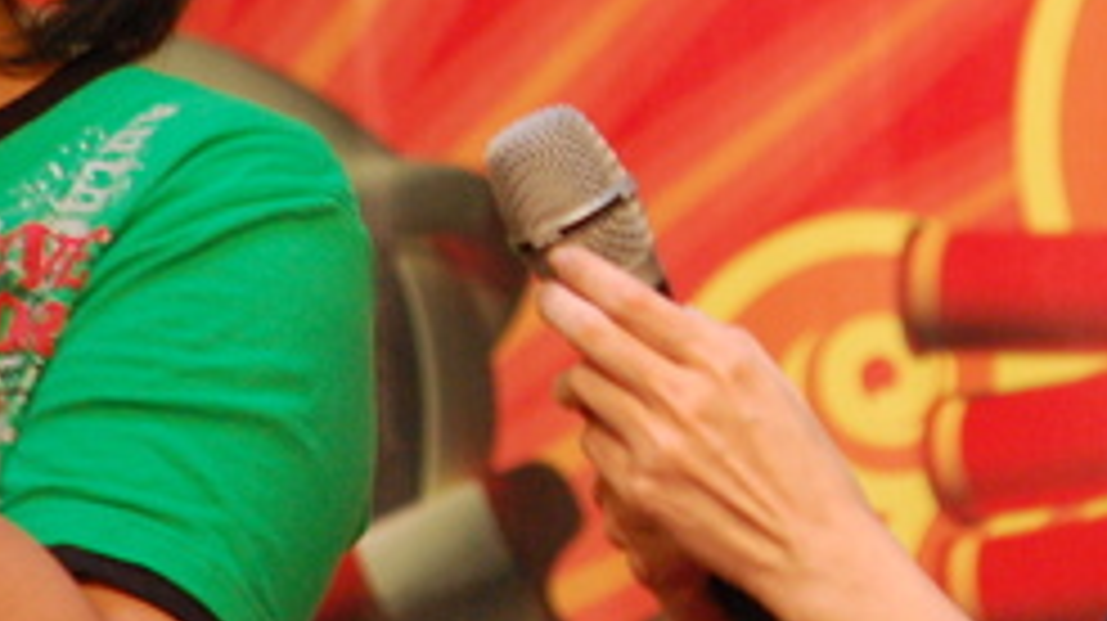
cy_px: -47
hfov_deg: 2.8
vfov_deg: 1.6
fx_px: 22499
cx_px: 945
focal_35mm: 767
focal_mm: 200
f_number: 5.6
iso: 1600
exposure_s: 1/100
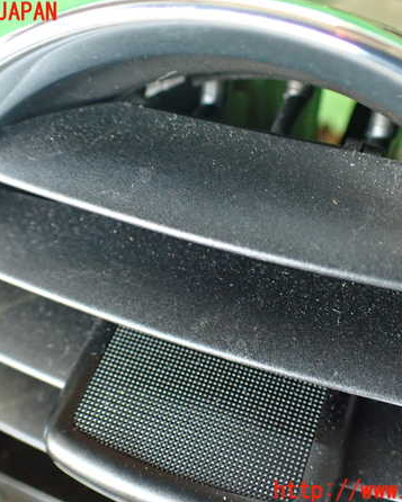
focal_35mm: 42
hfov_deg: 35.7
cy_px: 252
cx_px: 190
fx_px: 624
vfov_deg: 43.8
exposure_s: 1/30
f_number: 2.4
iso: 640
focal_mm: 5.79
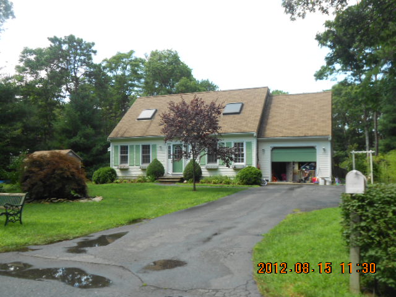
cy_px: 148
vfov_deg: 44.2
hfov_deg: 56.8
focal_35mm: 32
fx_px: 366
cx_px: 198
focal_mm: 5.8
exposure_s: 1/200
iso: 80
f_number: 3.6
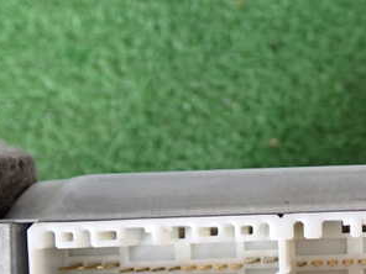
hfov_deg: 24.5
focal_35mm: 77
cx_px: 344
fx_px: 814
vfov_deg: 18.8
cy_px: 248
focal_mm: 6.83
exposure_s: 1/40
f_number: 2.7
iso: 250
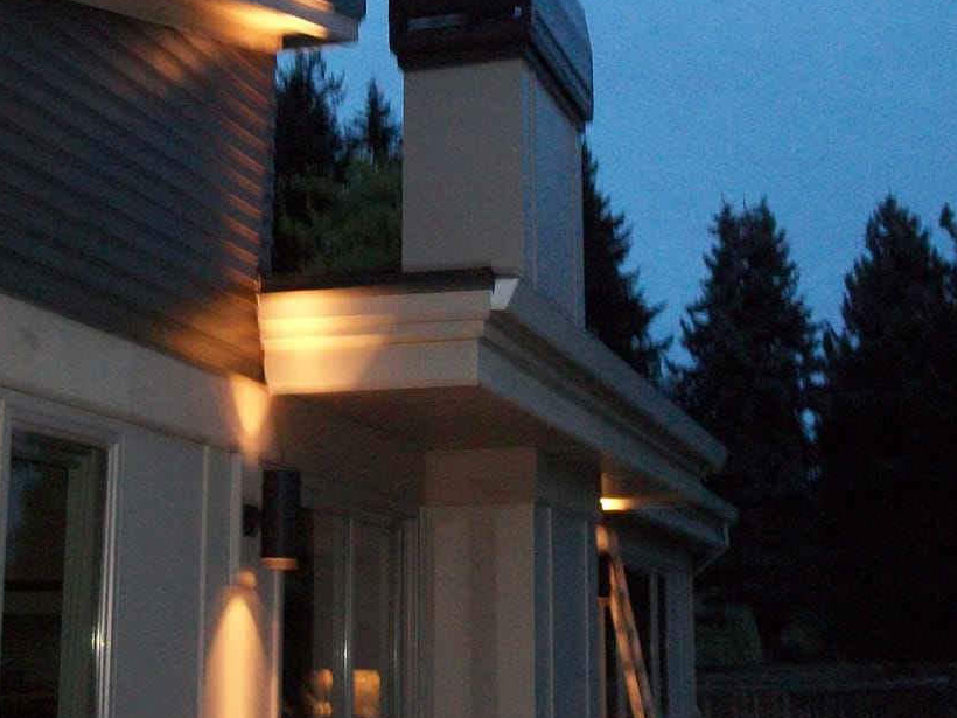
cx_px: 438
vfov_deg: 28.0
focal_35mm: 52
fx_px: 1438
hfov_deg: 36.8
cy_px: 327
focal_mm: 5.7
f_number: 2.9
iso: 400
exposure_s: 1/30
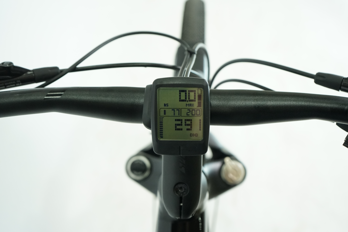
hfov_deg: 41.9
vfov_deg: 28.6
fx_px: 454
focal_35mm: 47
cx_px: 174
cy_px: 116
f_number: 5.6
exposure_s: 1/200
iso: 2500
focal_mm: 47
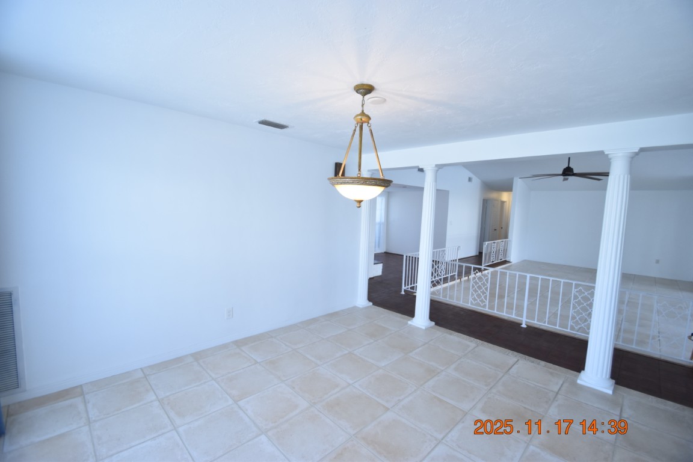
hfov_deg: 100.4
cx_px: 346
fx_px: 289
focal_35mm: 15
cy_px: 231
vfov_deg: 77.3
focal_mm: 10
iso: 800
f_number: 3.5
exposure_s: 1/90
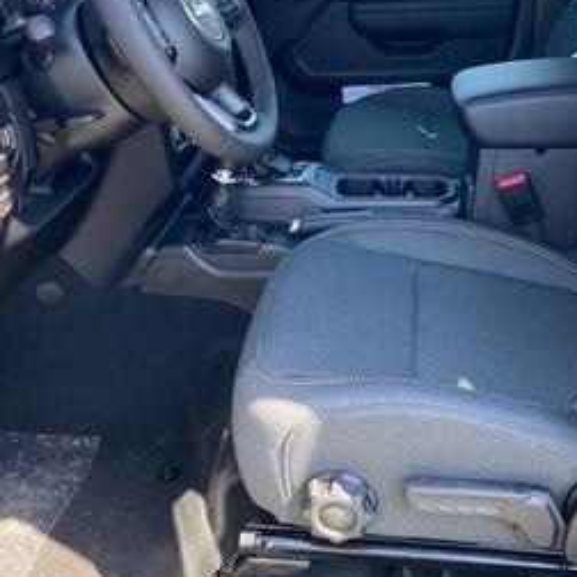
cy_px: 197
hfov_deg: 36.3
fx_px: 867
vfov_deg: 36.4
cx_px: 394
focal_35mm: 46
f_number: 1.8
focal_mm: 4.25
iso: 40
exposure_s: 1/121
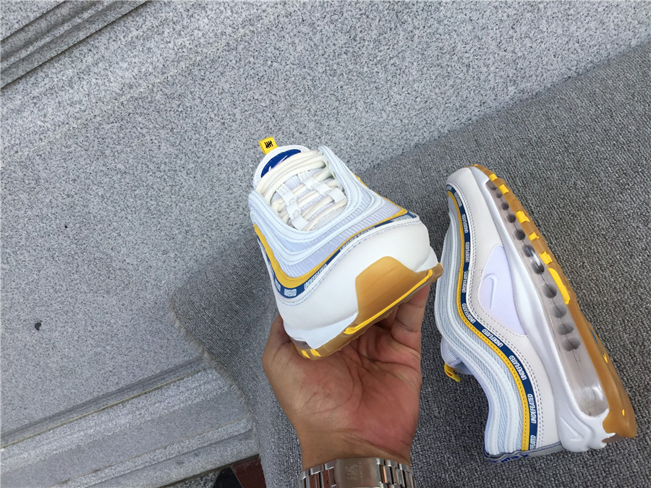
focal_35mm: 31
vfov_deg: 45.4
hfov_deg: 58.4
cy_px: 244
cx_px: 326
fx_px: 583
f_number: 2.4
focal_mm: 3.3
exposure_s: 1/608
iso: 25
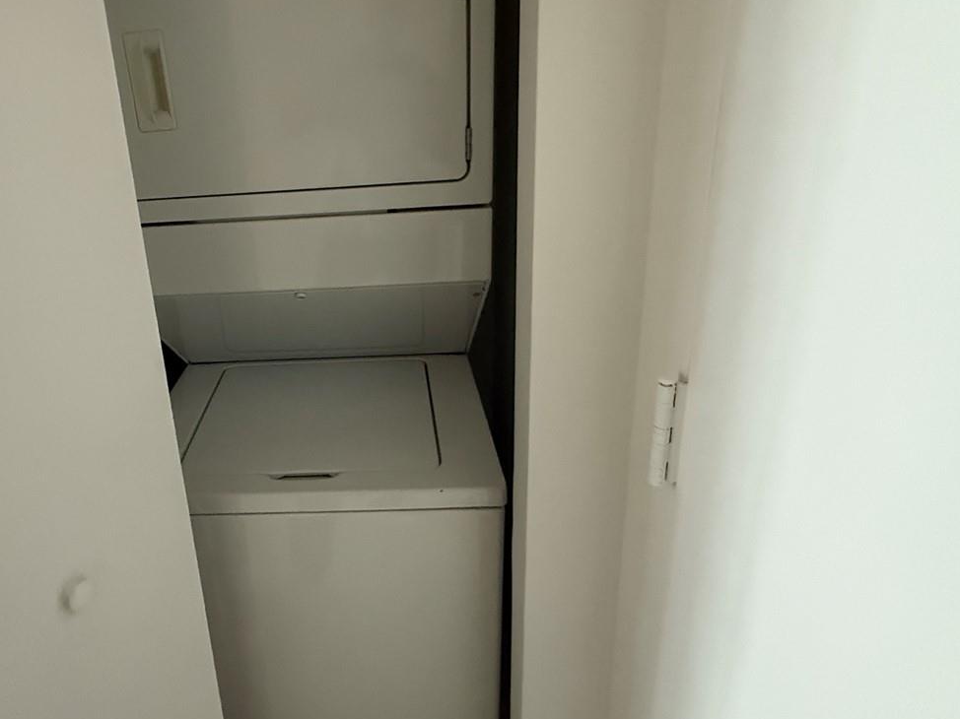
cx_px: 347
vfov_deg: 58.5
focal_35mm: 23
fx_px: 638
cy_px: 300
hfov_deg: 72.4
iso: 1250
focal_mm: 2.22
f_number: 2.2
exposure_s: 1/60
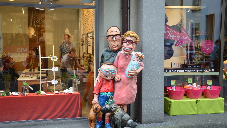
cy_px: 62
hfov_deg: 37.5
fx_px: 334
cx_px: 113
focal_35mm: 56
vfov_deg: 21.6
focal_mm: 35
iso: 400
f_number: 4.5
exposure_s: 1/80
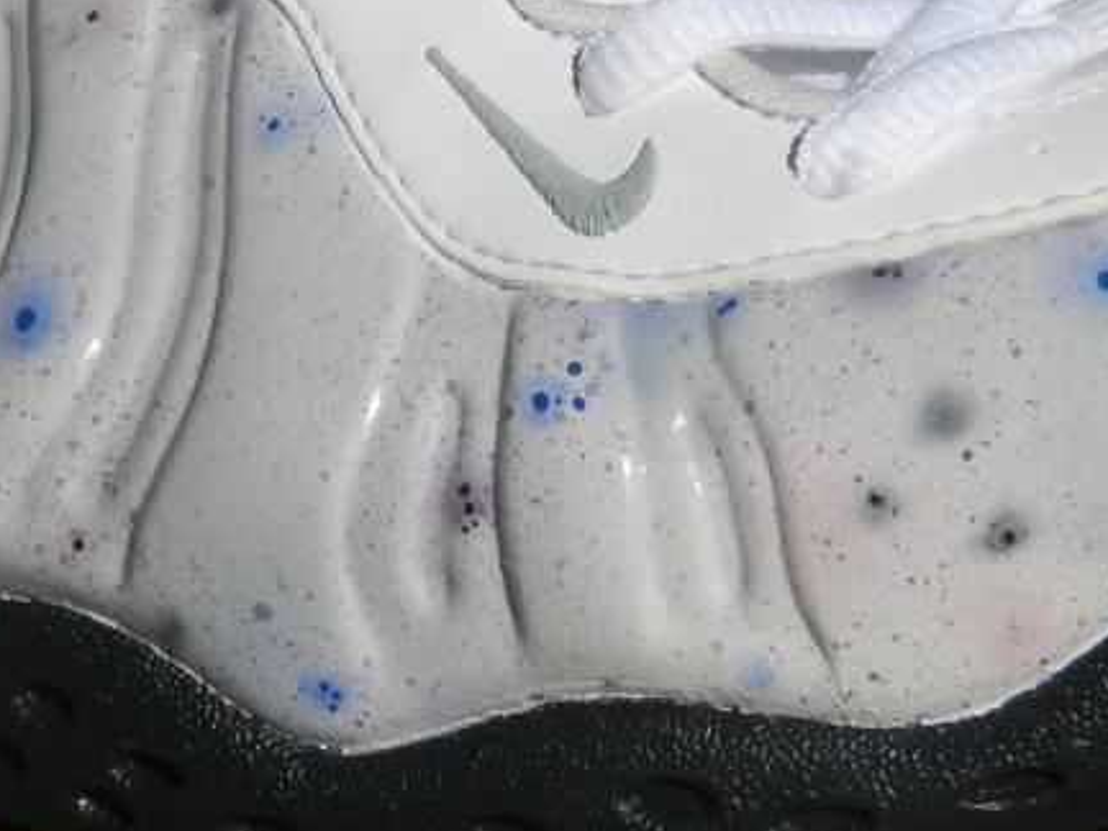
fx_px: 4673
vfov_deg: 10.2
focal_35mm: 146
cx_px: 698
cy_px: 403
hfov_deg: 13.5
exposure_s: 1/407
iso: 80
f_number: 9.4
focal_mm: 19
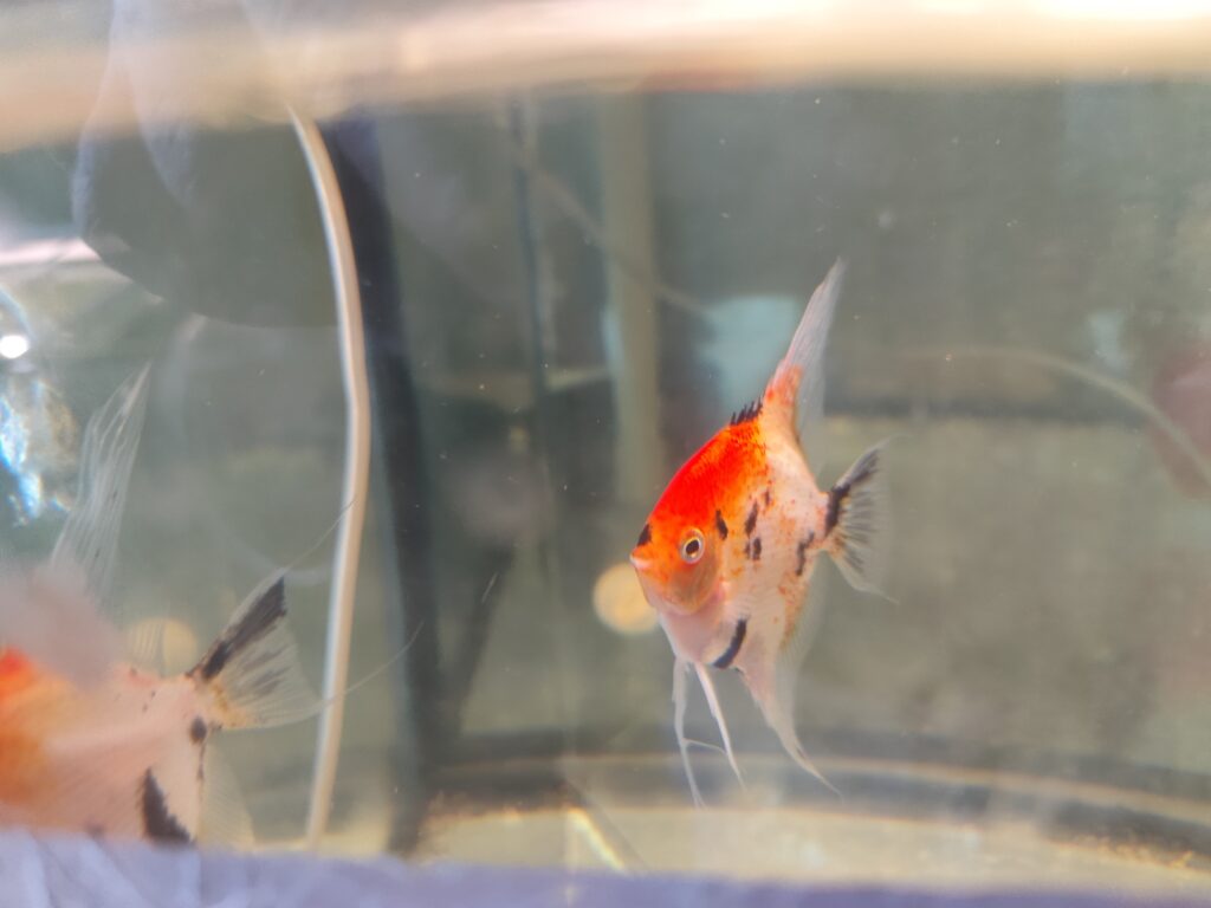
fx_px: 805
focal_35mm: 23
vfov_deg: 58.9
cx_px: 606
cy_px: 454
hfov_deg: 73.9
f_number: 1.65
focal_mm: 6.19
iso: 800
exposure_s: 1/33.3
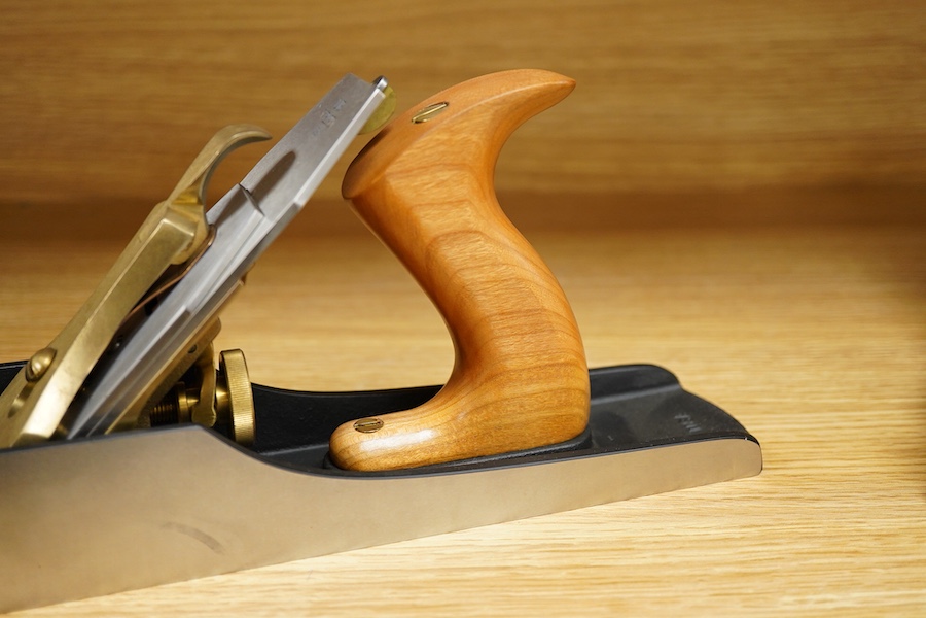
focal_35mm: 45
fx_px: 1157
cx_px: 463
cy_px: 309
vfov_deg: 29.9
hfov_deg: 43.6
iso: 1250
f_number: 3.5
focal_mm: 30
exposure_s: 1/125
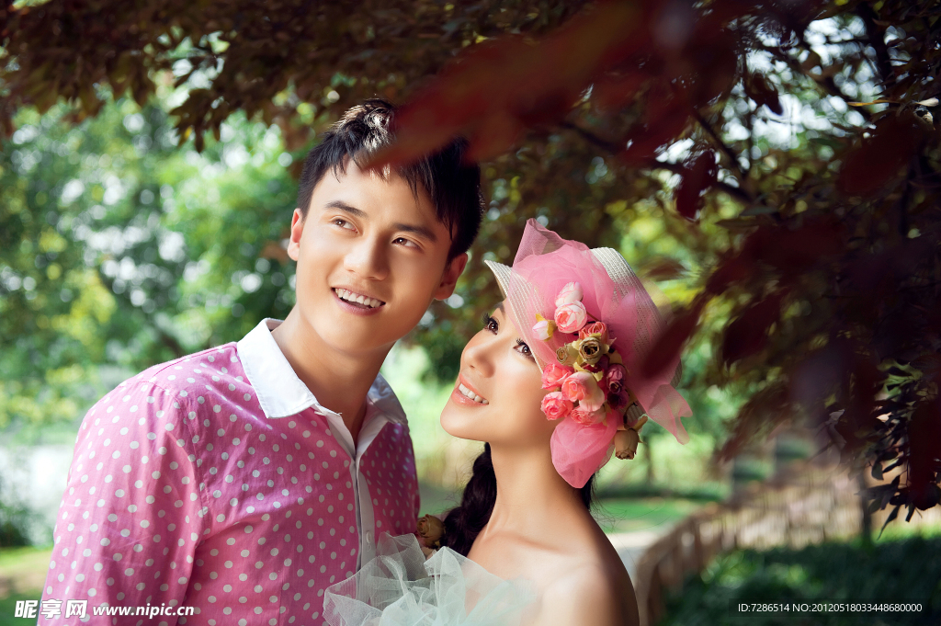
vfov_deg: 25.9
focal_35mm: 52
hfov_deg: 38.2
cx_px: 470
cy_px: 313
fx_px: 1358
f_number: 3.2
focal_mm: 52
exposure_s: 1/320
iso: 160
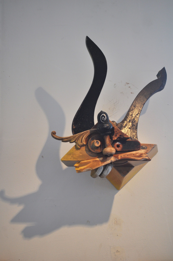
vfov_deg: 29.9
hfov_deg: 20.1
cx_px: 86
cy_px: 130
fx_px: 488
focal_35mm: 68
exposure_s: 1/60
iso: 400
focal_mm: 45
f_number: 5.3
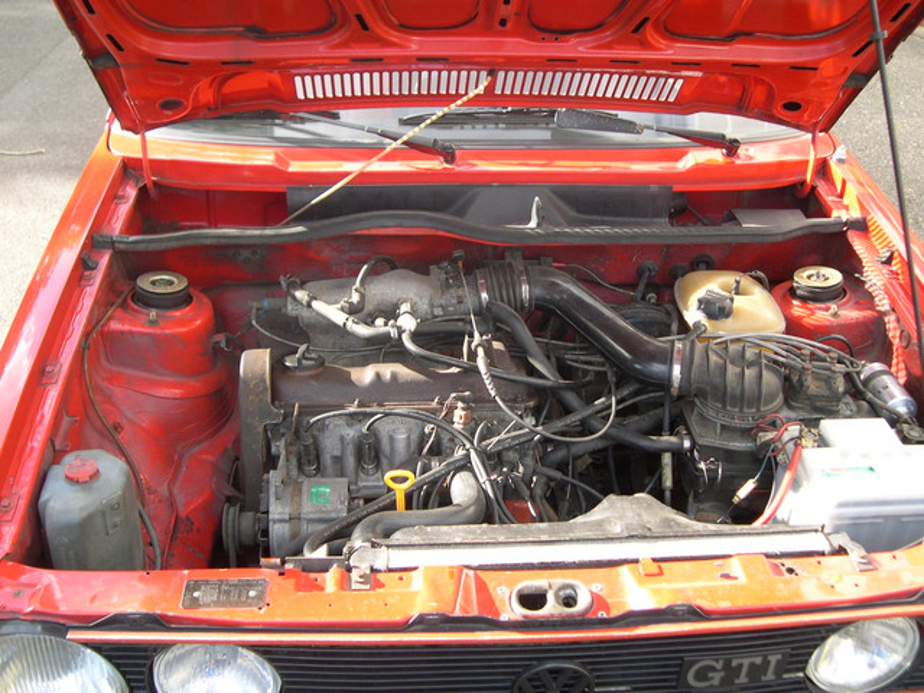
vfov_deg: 37.7
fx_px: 1014
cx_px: 462
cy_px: 346
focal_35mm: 38
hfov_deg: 49.0
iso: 100
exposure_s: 1/103
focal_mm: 8
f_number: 2.8
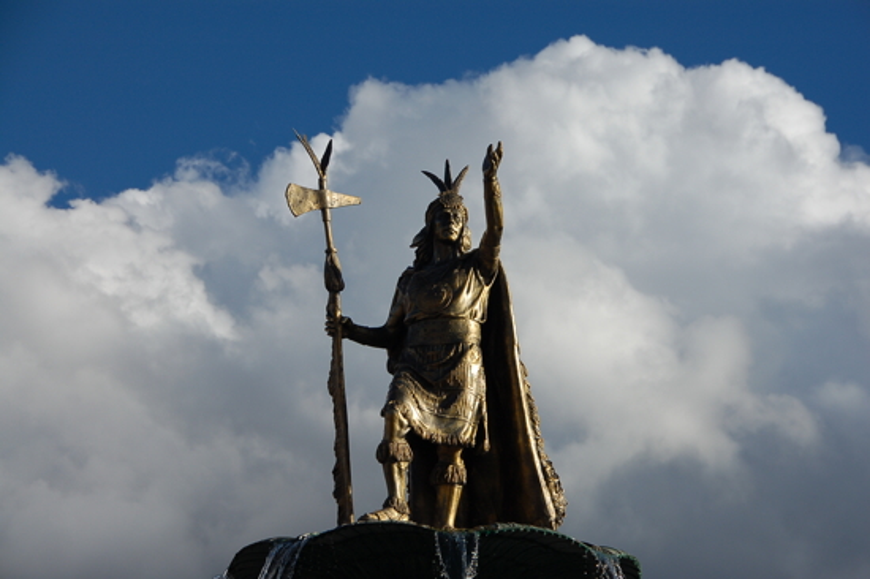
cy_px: 290
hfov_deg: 17.1
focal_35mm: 120
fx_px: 2898
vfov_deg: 11.4
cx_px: 435
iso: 200
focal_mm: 80
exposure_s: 1/800
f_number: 7.1
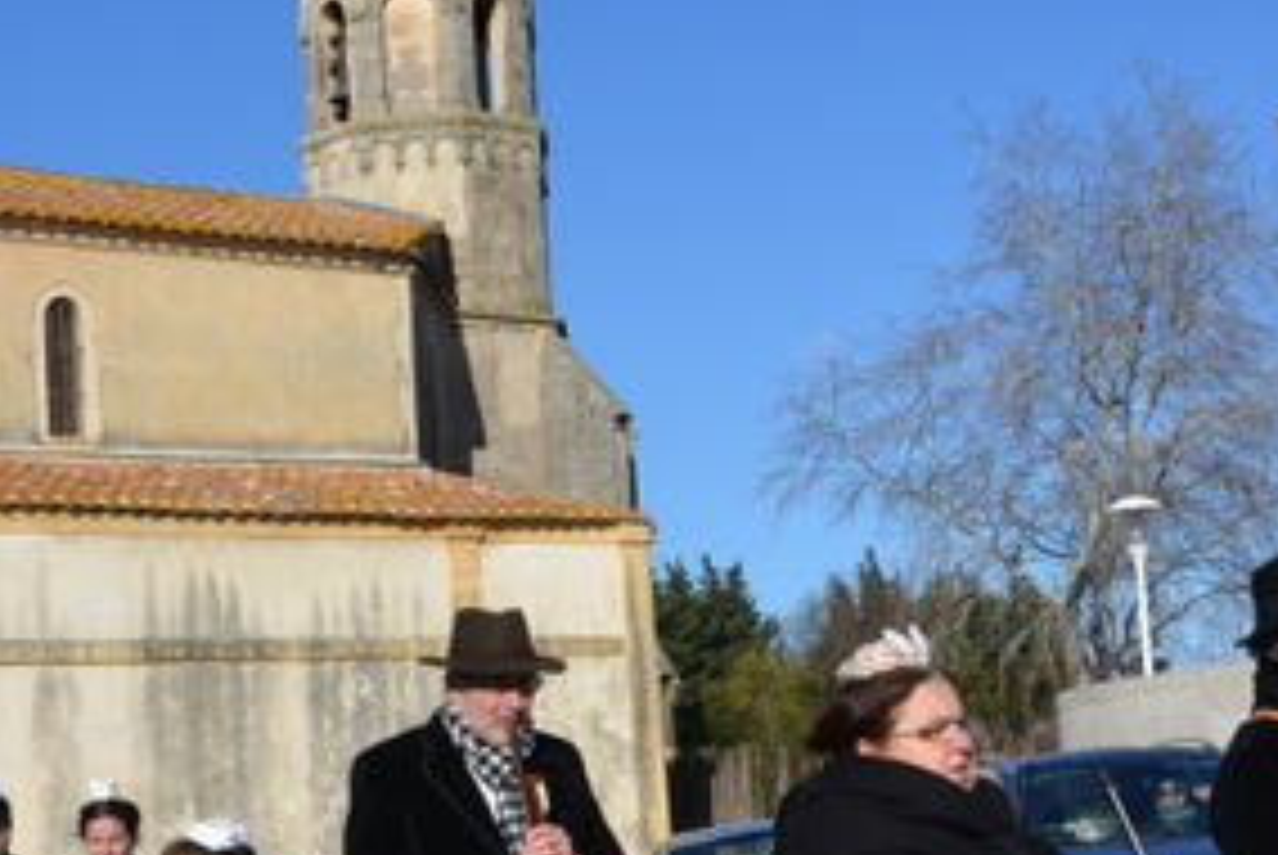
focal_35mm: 76
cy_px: 612
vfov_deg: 17.9
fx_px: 2701
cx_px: 356
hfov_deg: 26.4
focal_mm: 18
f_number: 9
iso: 100
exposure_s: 1/320
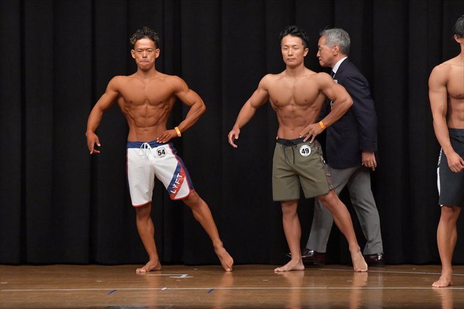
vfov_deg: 5.4
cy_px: 154
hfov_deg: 8.1
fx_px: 3285
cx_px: 232
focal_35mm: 255
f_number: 5.6
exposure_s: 1/400
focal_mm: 170
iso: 6400
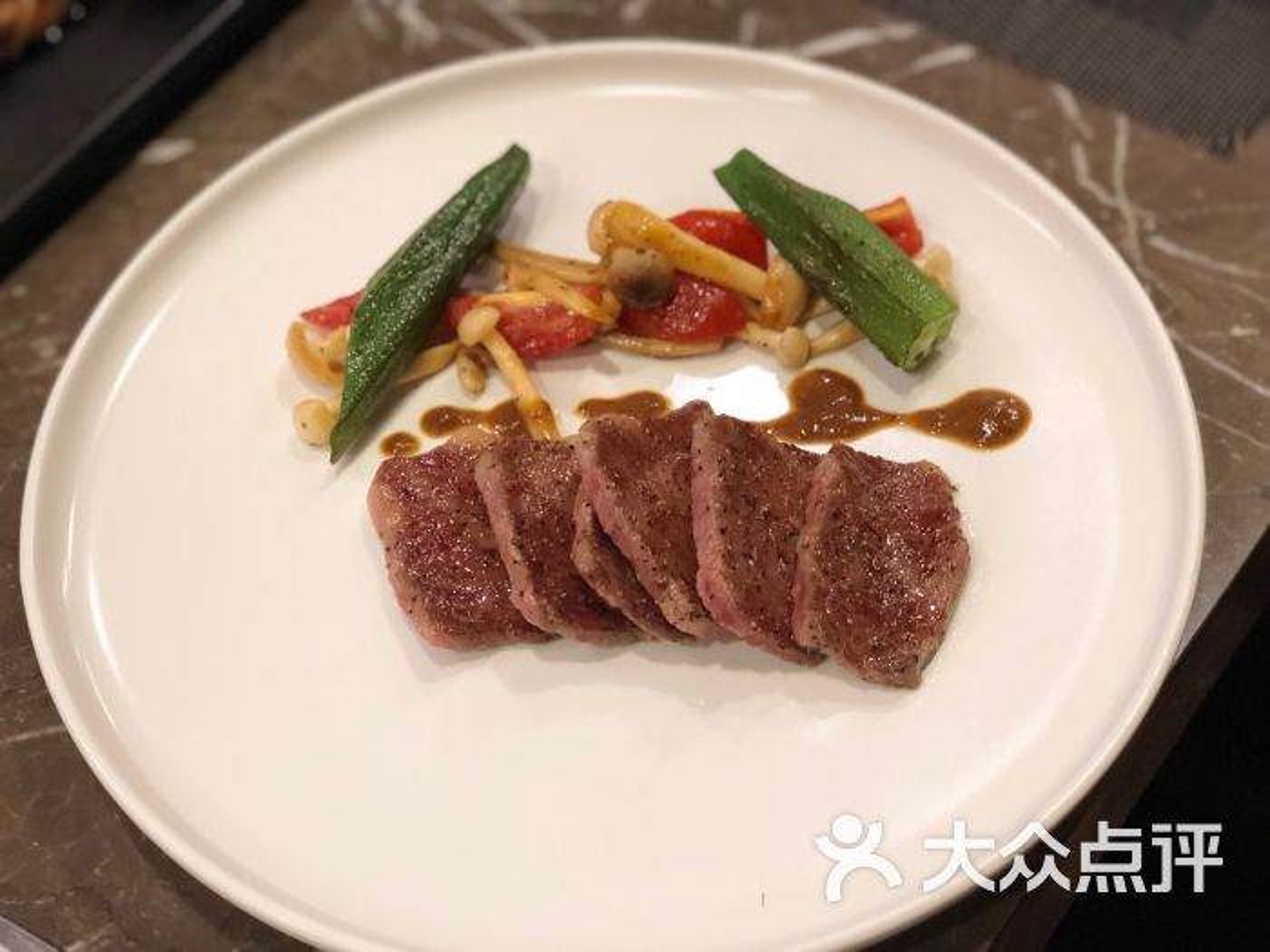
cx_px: 635
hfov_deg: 33.8
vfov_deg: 25.7
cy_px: 476
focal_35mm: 57
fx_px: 2091
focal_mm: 6.6
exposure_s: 1/50
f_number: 2.8
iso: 400
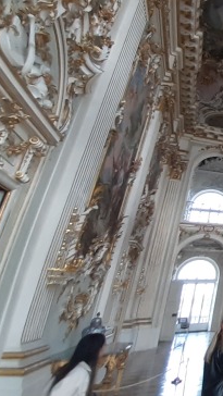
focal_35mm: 28
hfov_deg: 24.1
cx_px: 381
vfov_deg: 67.6
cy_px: 170
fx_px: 294
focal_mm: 1.13
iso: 64
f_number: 2.2
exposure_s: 1/50
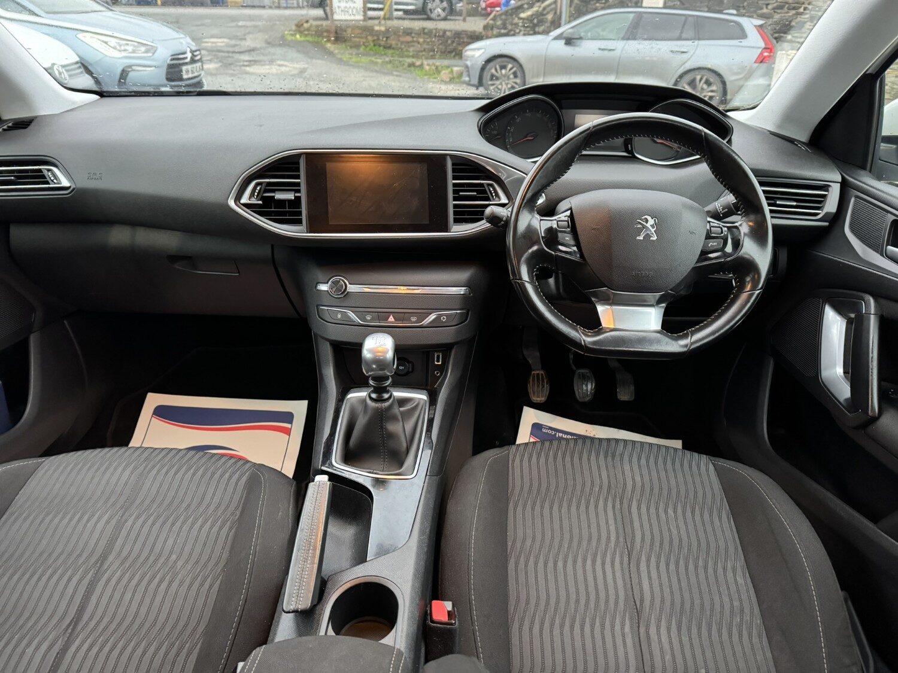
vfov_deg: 56.8
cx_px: 449
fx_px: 623
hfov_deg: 71.6
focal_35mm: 24
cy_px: 336
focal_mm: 6.76
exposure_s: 1/33
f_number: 1.78
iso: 800
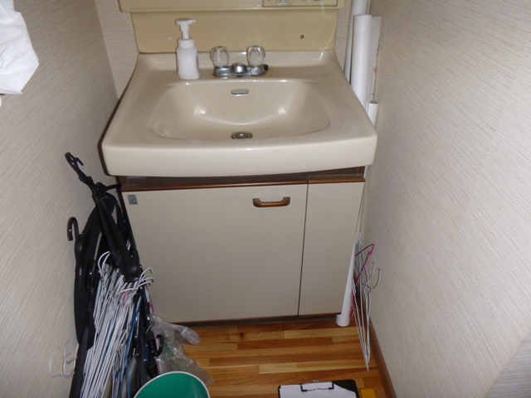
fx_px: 383
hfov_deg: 69.4
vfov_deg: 54.9
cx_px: 266
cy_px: 199
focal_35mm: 25
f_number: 3.9
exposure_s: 1/60
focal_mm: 4.5
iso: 100
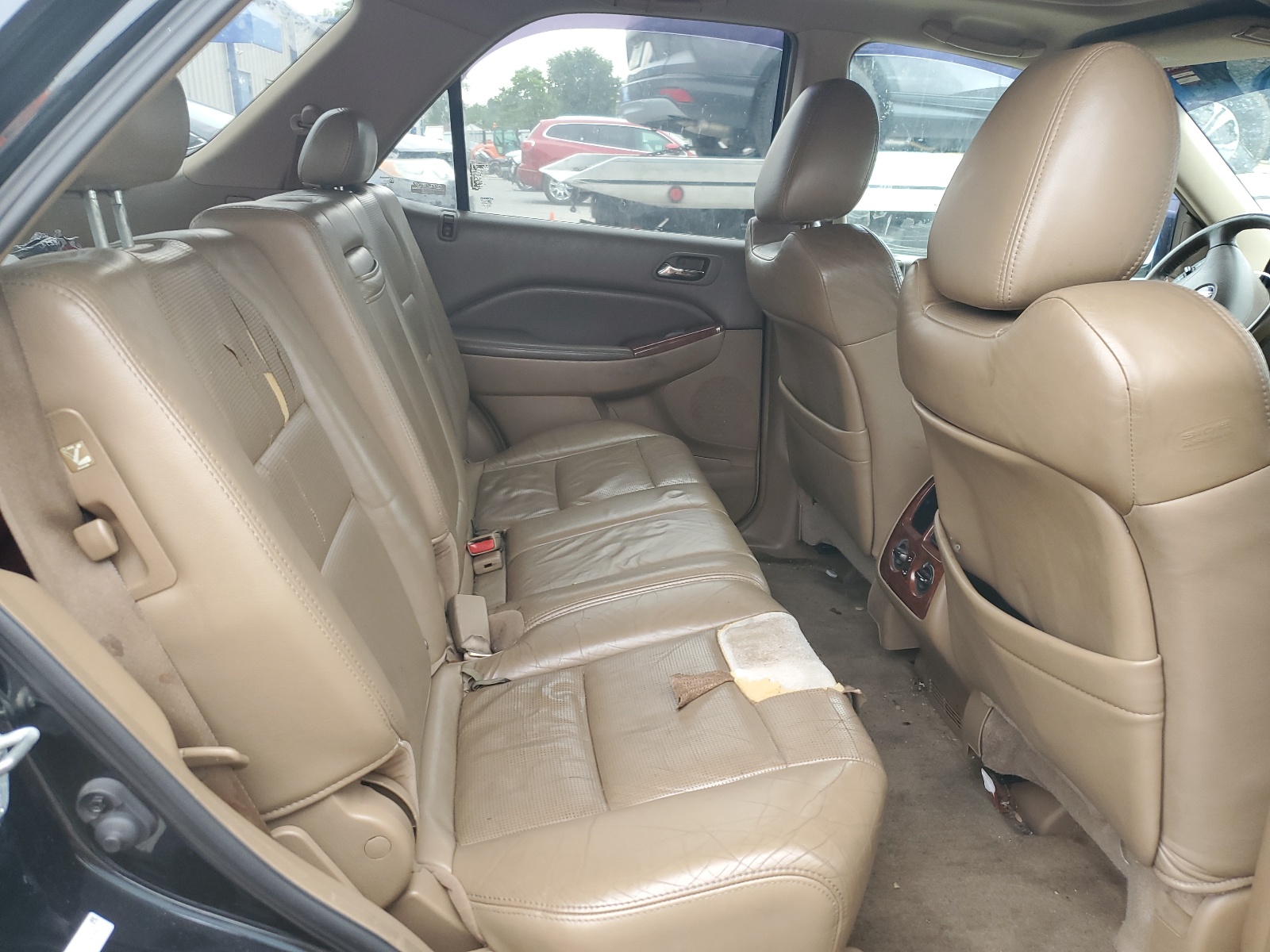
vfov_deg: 53.1
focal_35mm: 26
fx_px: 954
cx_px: 635
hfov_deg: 67.3
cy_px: 476
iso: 62
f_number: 1.5
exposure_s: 1/120
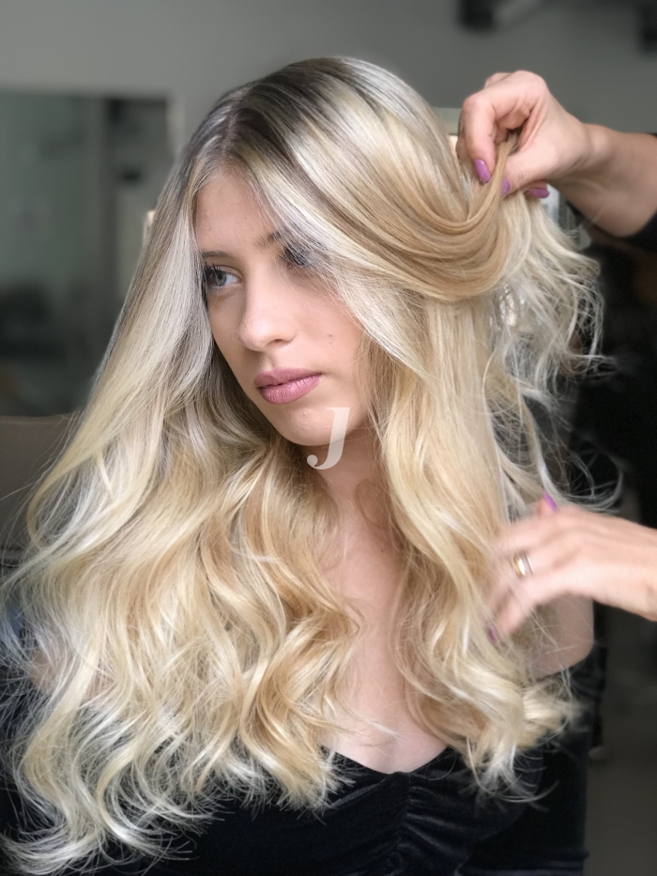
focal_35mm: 57
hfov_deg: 25.7
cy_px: 438
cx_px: 328
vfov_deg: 33.8
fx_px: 1442
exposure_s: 1/50
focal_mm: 6.6
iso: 50
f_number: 2.8
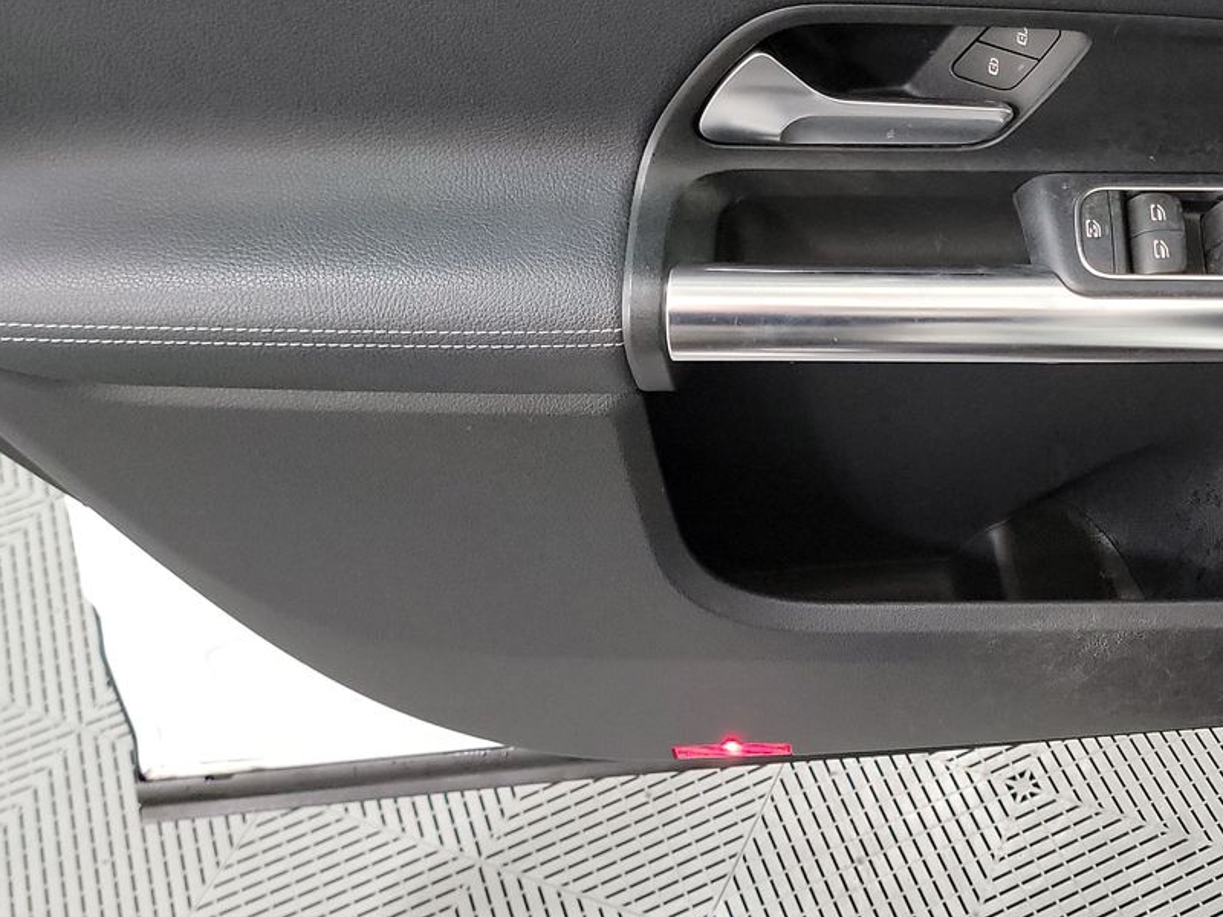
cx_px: 937
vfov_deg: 30.2
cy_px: 361
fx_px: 1696
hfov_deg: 38.5
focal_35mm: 48
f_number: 1.8
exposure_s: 1/59
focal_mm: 6.7
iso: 1109
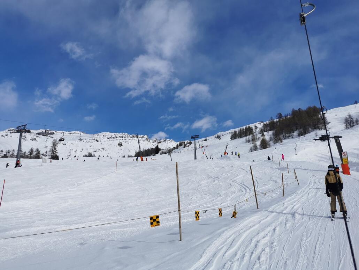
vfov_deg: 51.4
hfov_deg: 65.3
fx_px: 280
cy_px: 135
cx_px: 180
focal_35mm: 27
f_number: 1.8
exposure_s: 1/7042
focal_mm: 5.58
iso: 50
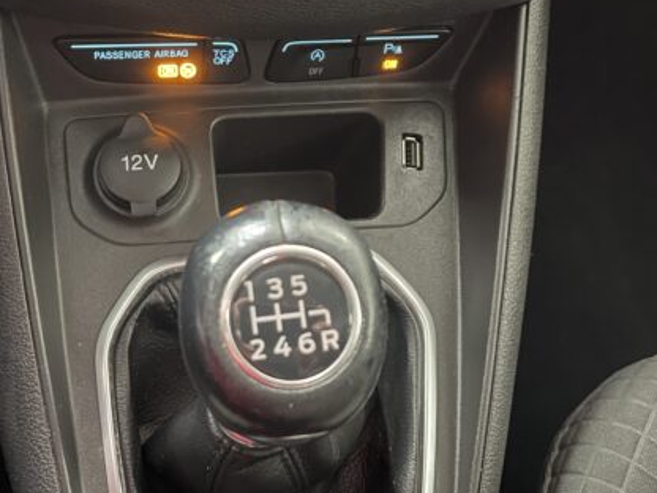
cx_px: 240
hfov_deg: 37.9
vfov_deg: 29.0
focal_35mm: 50
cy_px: 180
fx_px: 949
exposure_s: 1/17
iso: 1000
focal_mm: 4.2
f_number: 1.6
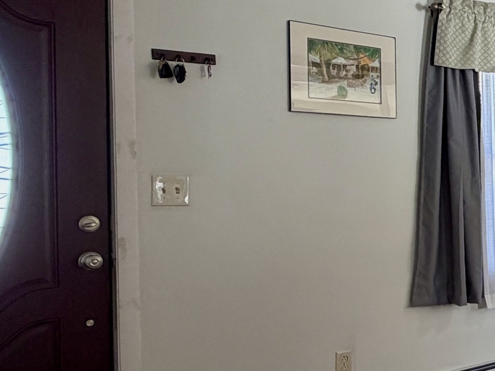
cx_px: 702
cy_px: 186
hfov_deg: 28.1
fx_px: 729
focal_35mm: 51
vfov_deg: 28.6
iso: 160
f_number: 2.2
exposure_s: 1/120
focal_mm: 2.22
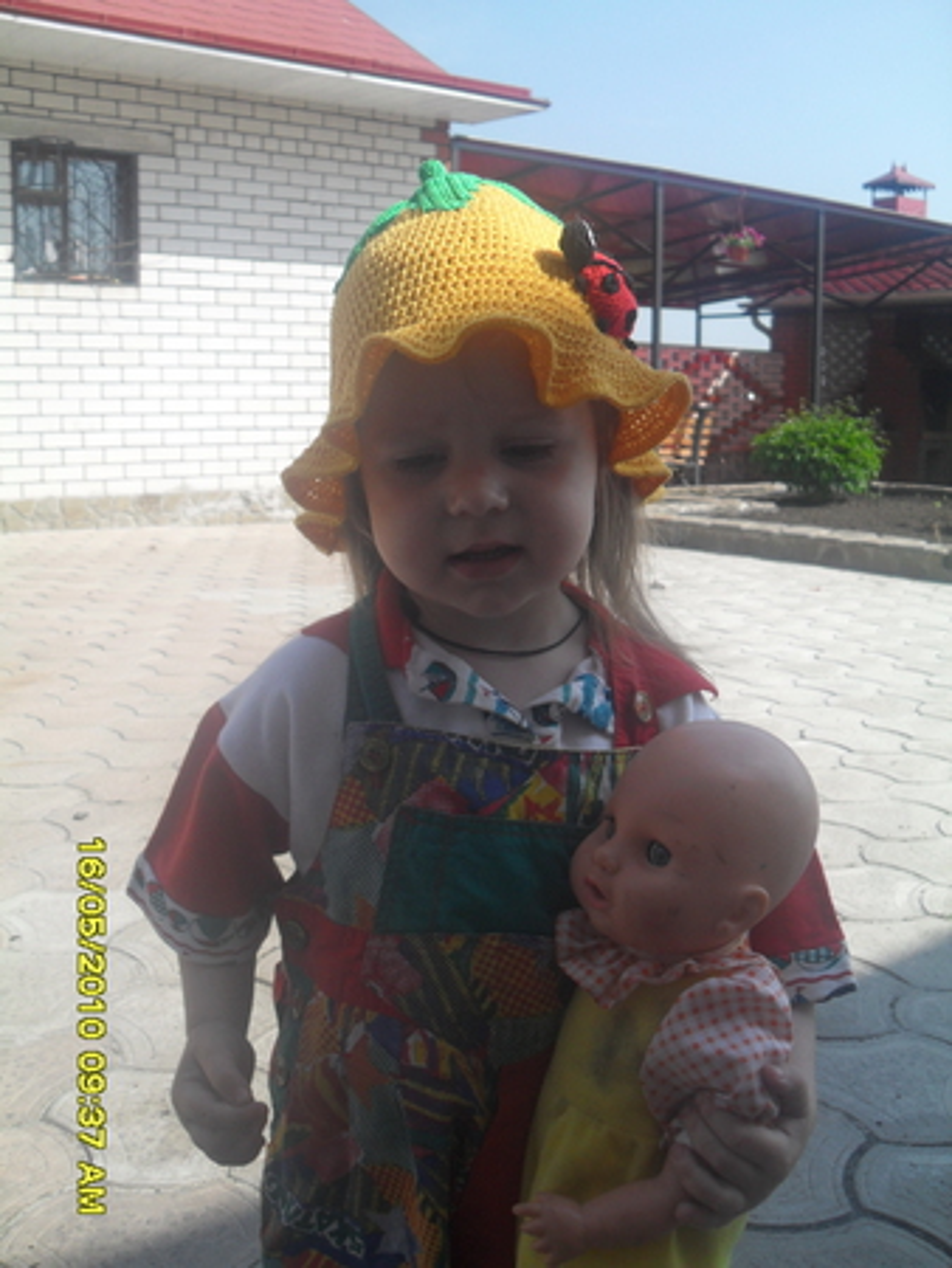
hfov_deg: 40.7
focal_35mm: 35
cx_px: 476
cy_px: 634
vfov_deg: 52.6
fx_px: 1282
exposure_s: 1/90
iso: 100
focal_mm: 6.2
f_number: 8.9
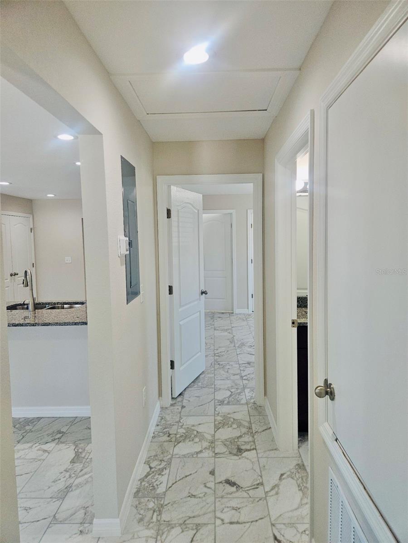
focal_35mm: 23
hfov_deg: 58.9
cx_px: 204
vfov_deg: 73.9
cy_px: 272
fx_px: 361
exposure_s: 1/60.2
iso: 99
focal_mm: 5.4
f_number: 1.8
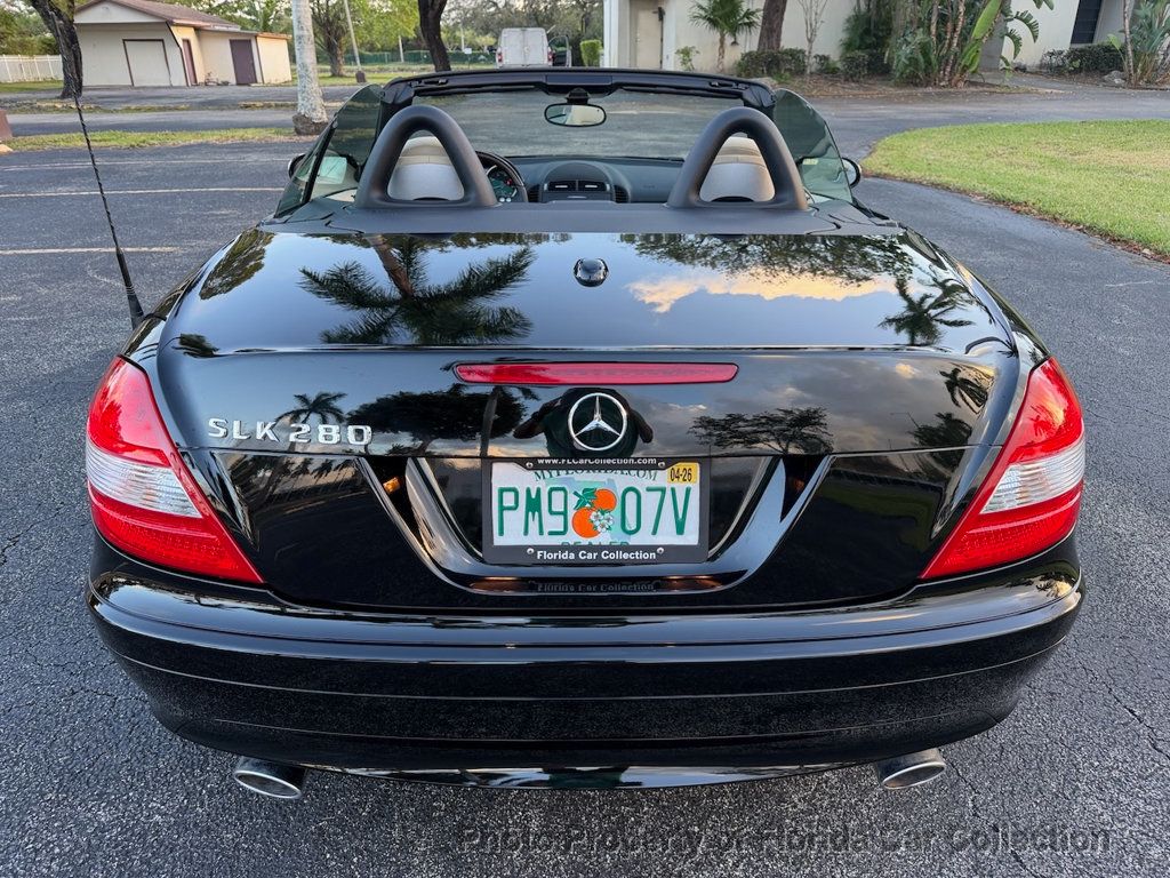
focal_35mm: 24
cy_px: 439
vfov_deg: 56.8
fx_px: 811
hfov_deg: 71.6
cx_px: 585
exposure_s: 1/121
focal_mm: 6.76
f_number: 1.78
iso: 100
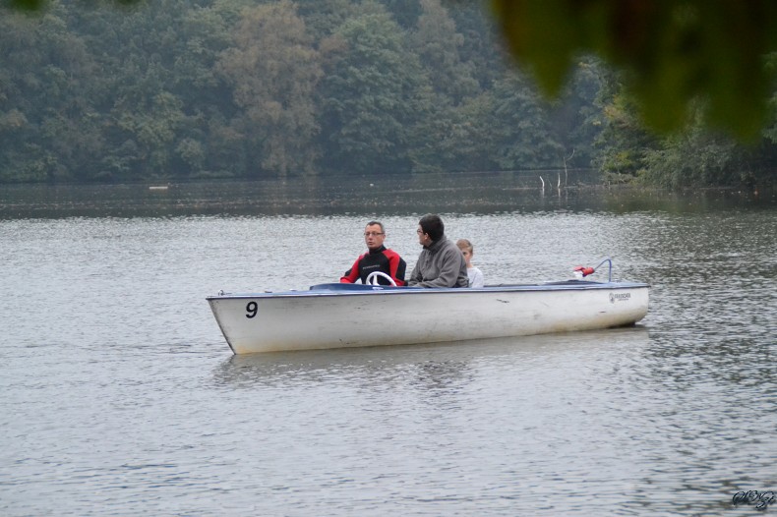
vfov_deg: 8.7
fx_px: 3398
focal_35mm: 158
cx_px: 388
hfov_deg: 13.0
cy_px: 258
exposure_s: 1/100
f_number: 6
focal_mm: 105
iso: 3200
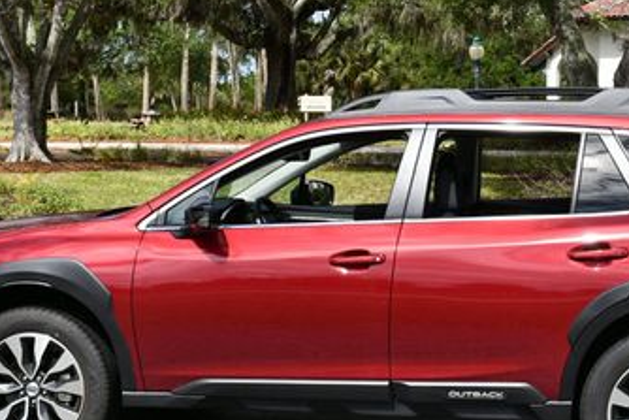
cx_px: 401
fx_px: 1608
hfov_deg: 22.1
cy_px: 153
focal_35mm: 92
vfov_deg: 14.9
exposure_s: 1/250
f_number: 8
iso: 100
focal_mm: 24
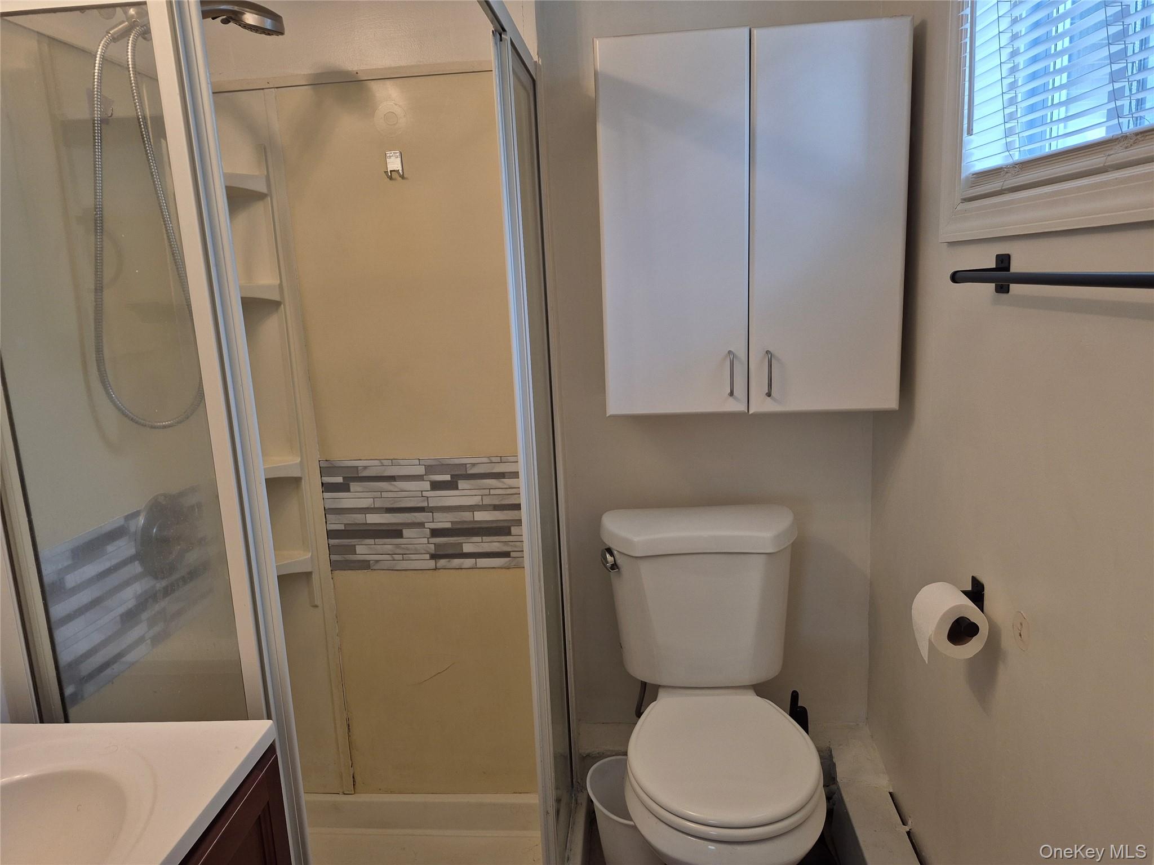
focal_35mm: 23
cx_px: 577
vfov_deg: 58.9
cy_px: 432
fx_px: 767
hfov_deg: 73.9
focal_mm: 5.4
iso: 80
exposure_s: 1/120
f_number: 1.8
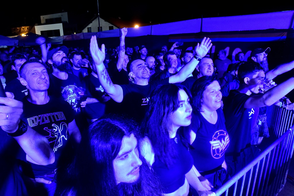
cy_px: 98
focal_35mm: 24
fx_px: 196
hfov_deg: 73.7
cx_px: 147
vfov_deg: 53.2
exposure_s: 1/30
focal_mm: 24
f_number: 7.1
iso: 8000
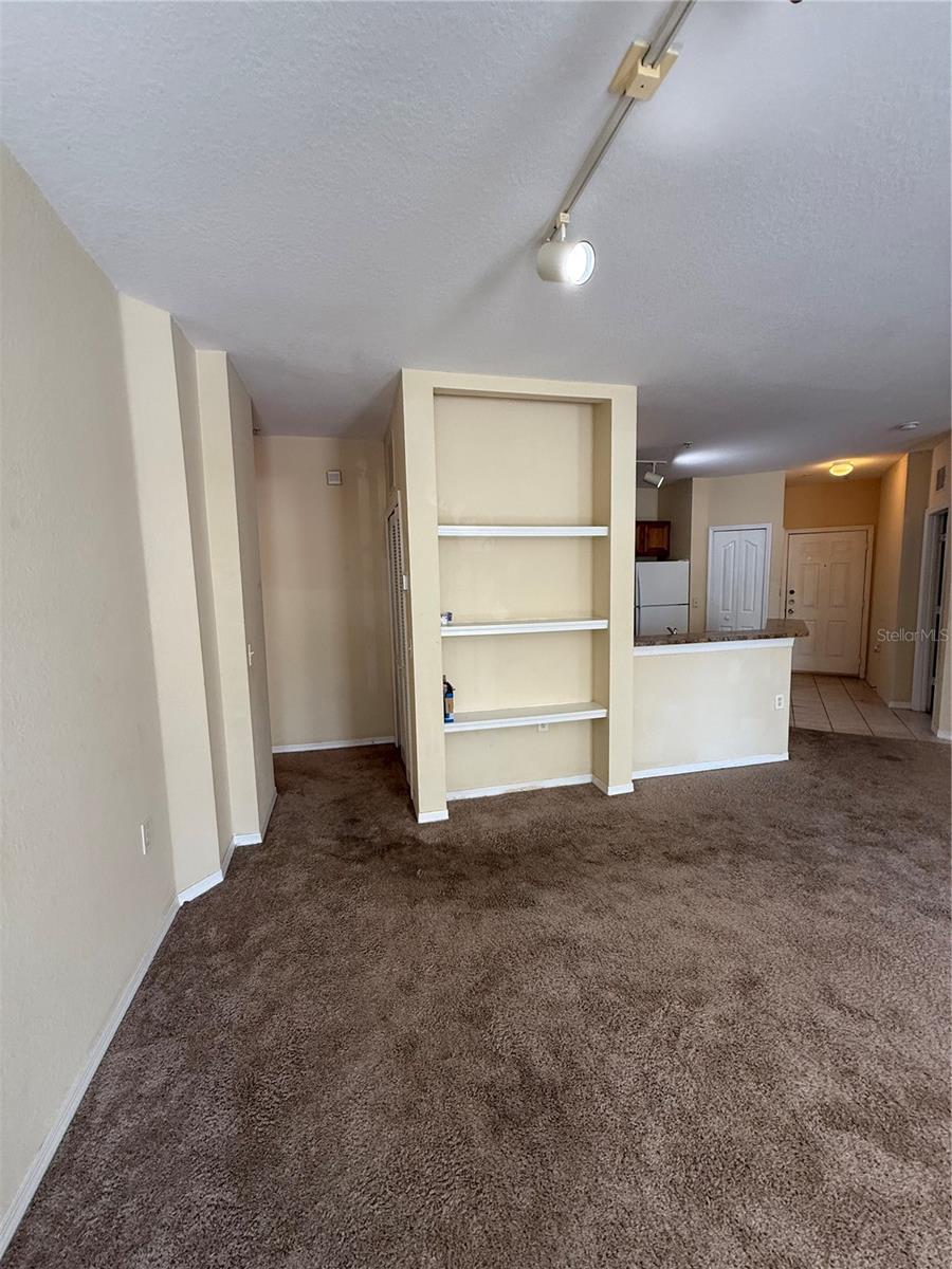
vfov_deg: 102.1
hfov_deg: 85.7
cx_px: 476
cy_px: 634
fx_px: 513
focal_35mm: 14
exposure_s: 1/99
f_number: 2.2
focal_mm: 2.22
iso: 200
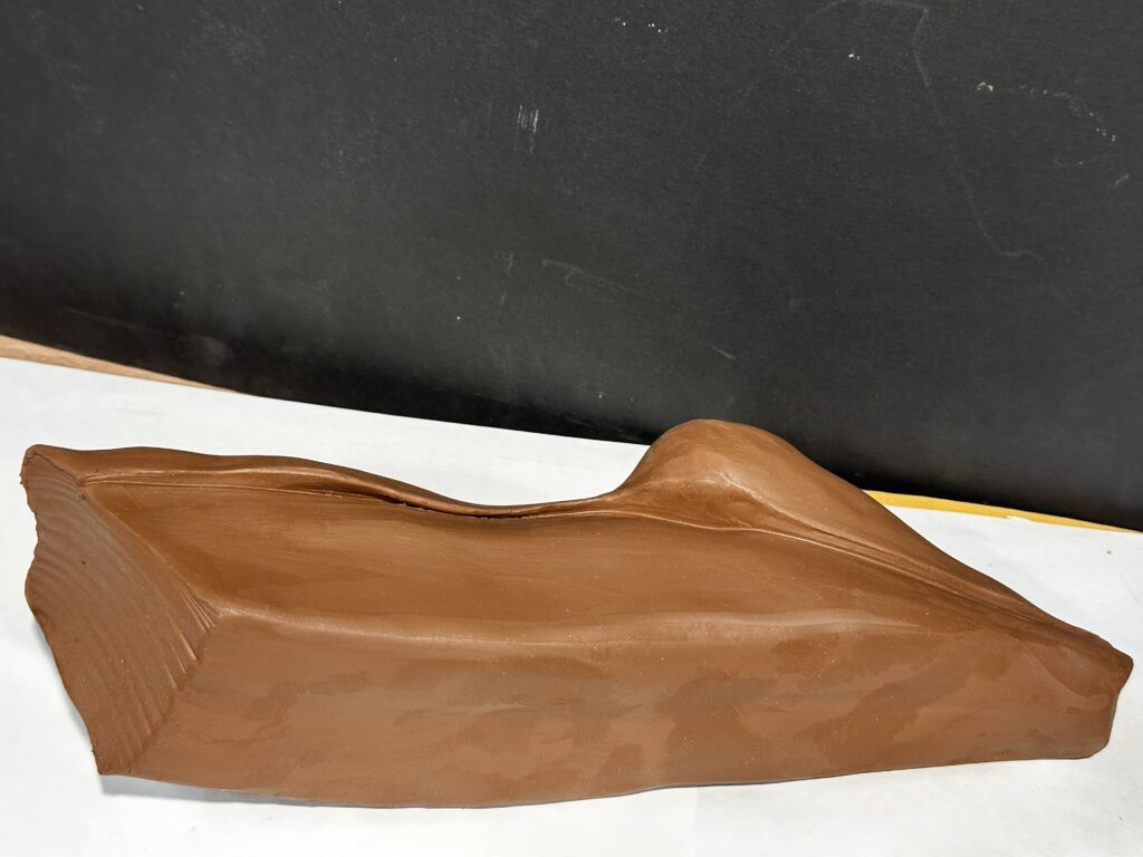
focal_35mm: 48
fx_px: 1585
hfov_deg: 39.7
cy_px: 428
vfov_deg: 30.3
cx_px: 572
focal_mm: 6.86
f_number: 1.78
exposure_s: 1/60
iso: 160
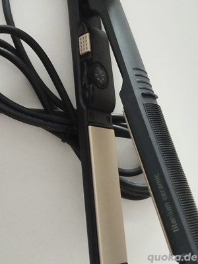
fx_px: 366
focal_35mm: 48
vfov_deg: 39.7
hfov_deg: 30.3
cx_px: 99
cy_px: 132
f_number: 1.7
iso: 640
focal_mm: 5.31
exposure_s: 1/17
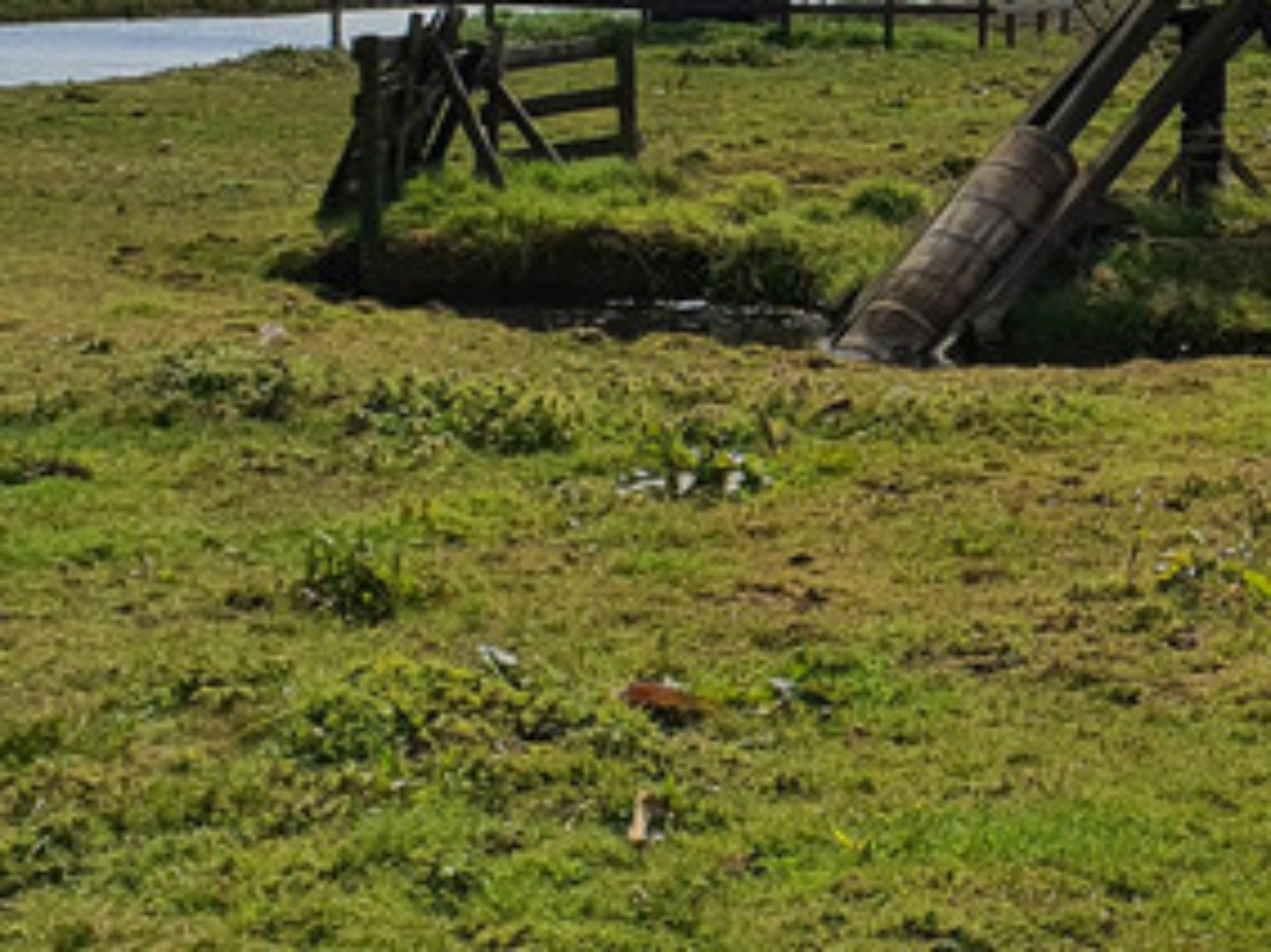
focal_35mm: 98
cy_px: 162
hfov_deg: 18.5
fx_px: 3597
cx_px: 1686
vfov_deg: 15.0
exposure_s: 1/4816
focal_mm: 4.3
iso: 50
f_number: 2.4
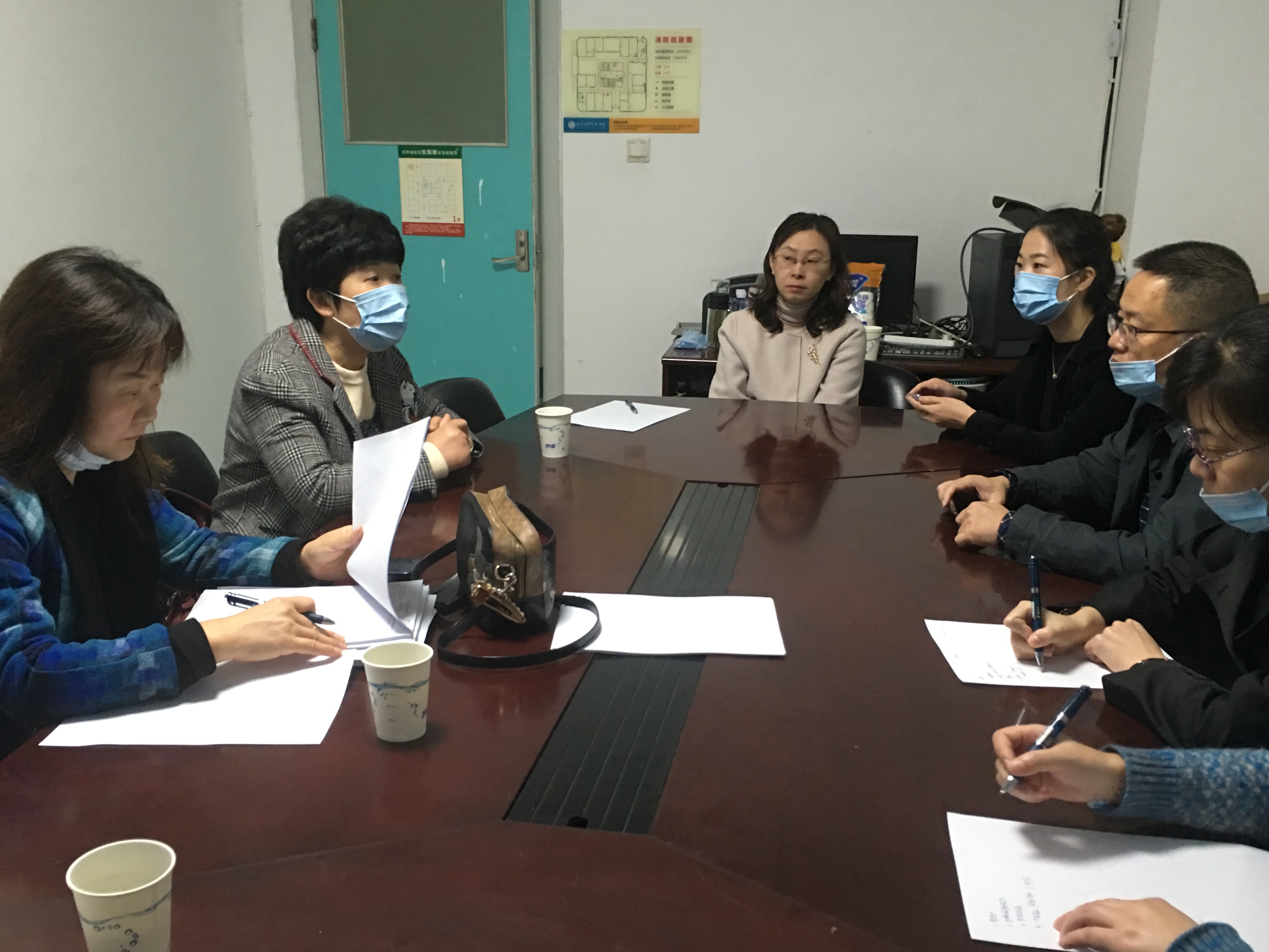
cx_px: 641
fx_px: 1283
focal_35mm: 35
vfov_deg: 40.6
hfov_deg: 52.6
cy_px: 553
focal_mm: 4.15
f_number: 2.2
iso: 125
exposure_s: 1/17
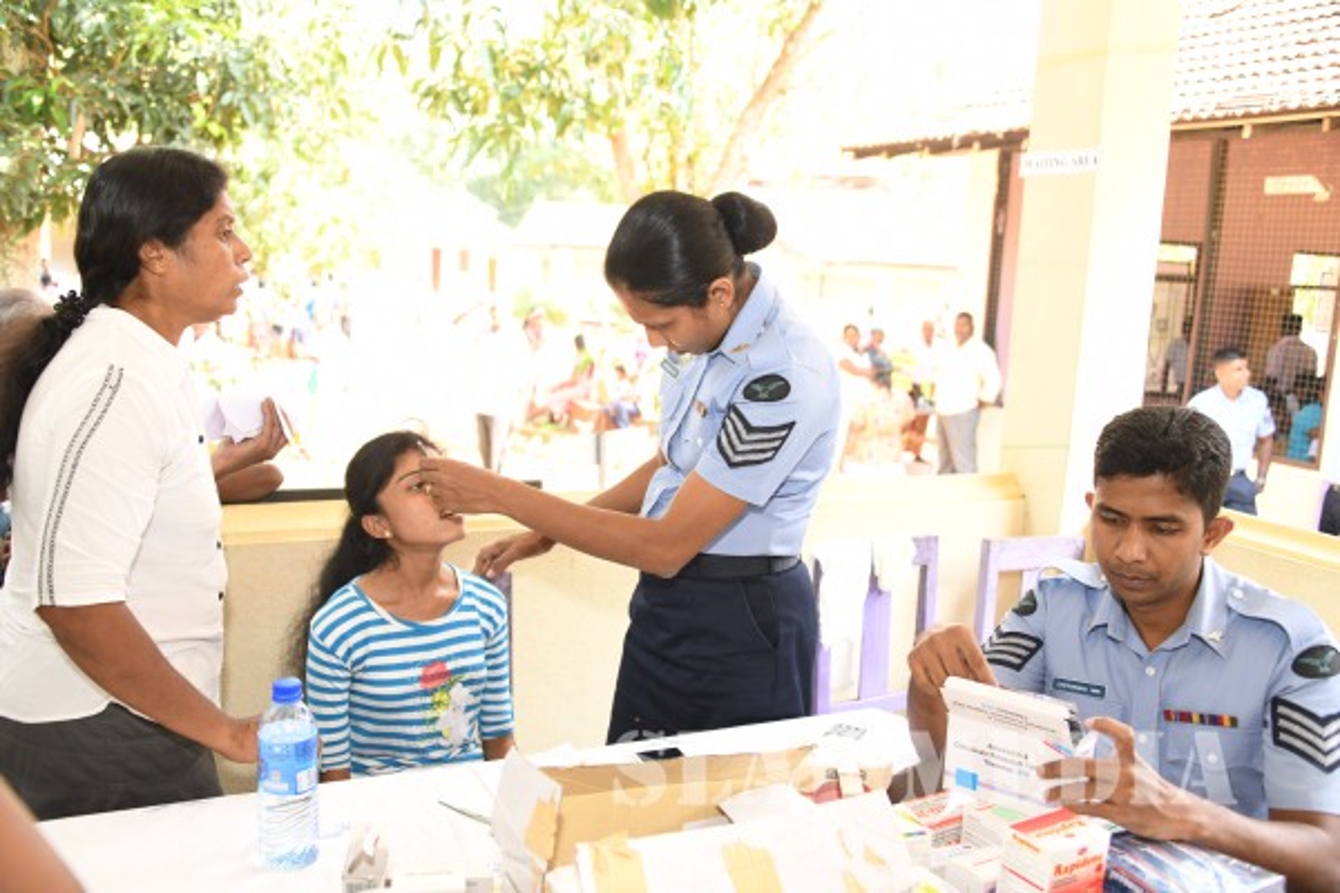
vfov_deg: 38.9
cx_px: 670
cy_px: 446
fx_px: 1265
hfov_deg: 55.8
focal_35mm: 34
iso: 1000
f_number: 4.5
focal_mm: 34
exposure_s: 1/160
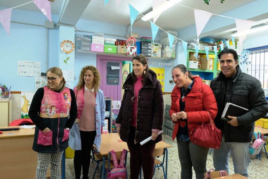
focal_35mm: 27
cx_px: 134
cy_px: 90
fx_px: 201
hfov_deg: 67.4
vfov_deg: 47.9
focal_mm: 18
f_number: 4
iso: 800
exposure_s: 1/30
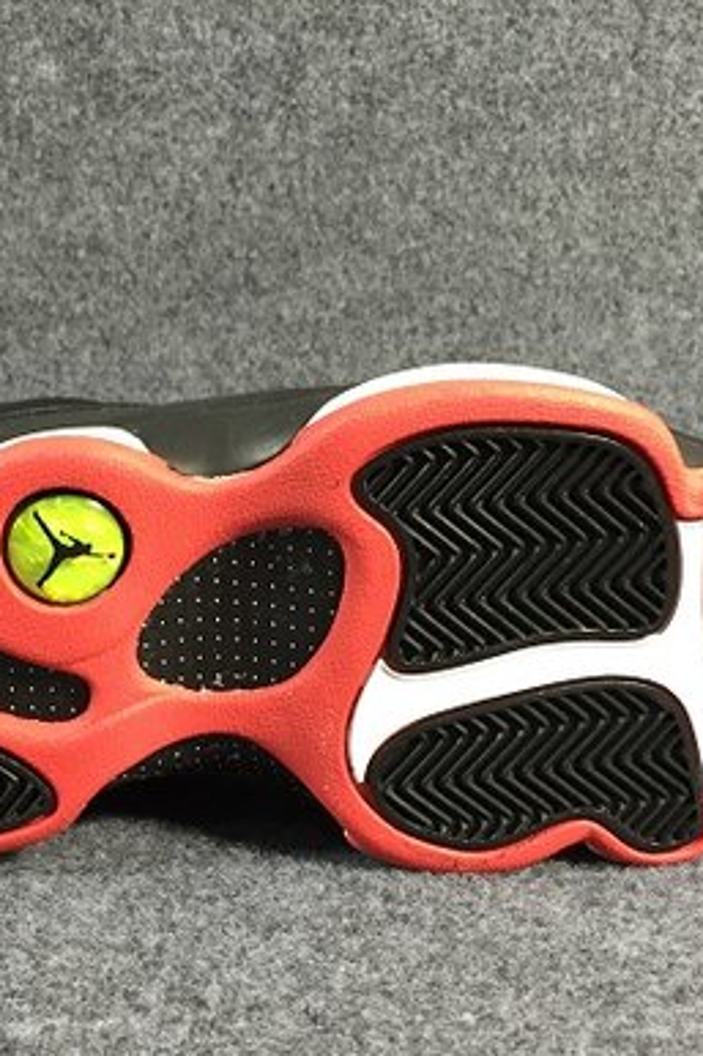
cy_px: 551
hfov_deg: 30.9
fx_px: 1261
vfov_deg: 45.4
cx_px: 219
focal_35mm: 43
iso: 125
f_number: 2.2
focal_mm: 4.15
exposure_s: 1/33
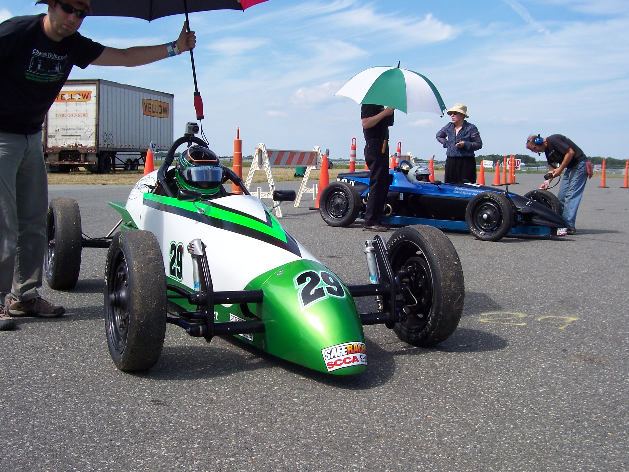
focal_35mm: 42
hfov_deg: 44.8
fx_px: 763
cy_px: 236
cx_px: 314
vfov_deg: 34.3
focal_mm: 7
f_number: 5.6
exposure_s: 1/350
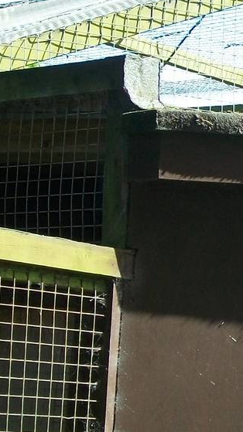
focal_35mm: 156
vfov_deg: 13.8
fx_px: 1789
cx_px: 467
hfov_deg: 7.5
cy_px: 181
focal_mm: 8.8
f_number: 3.6
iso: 80
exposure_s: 1/250
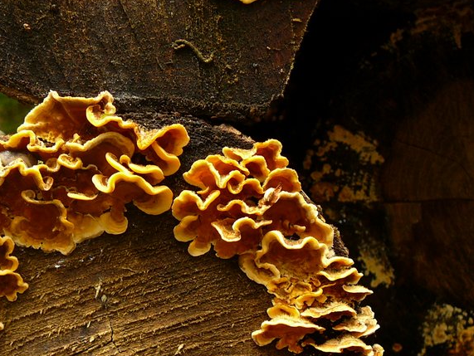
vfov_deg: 29.7
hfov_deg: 38.6
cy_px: 206
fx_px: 671
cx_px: 171
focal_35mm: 49
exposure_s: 1/30
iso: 100
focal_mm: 5.2
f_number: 2.8
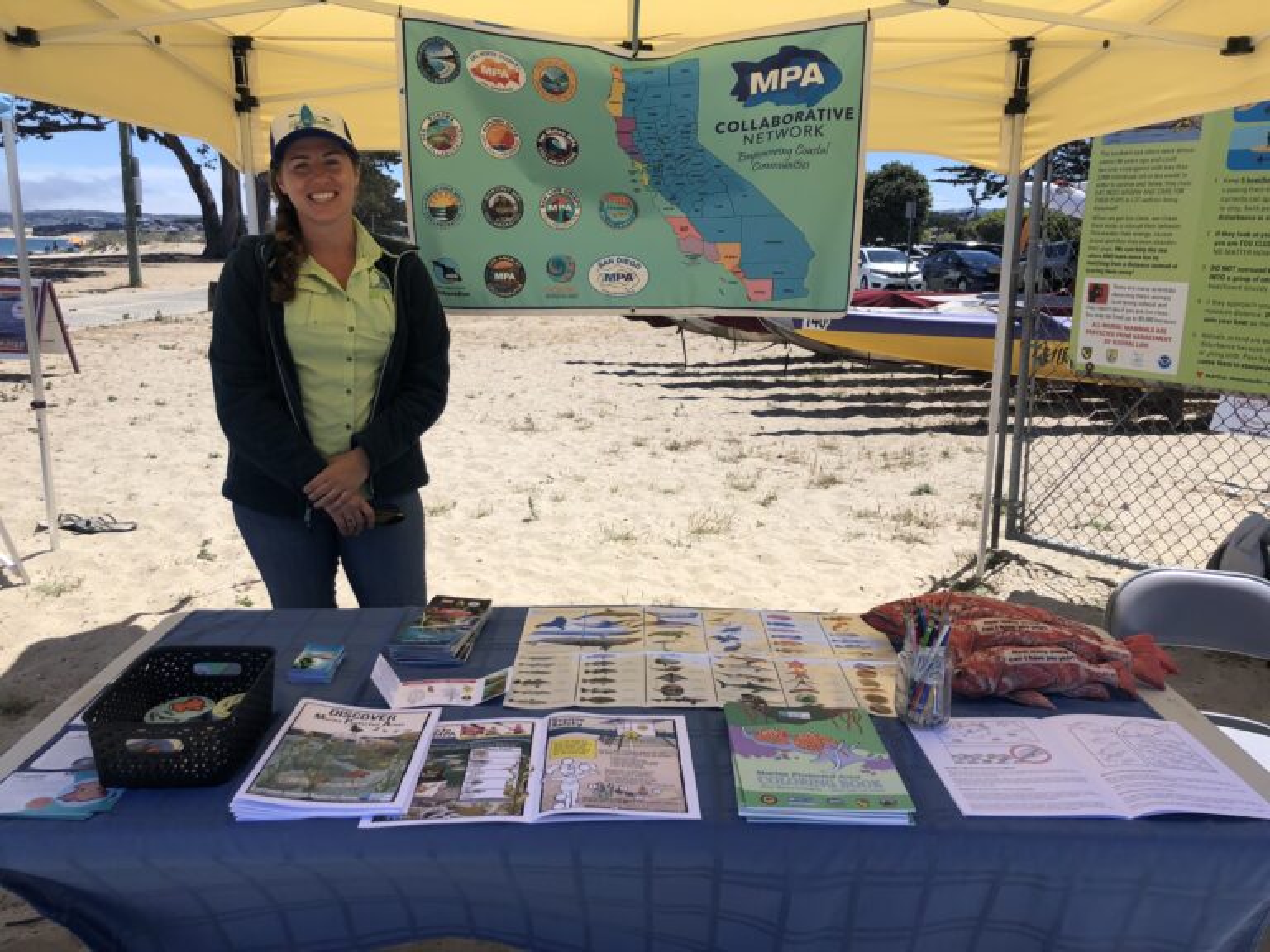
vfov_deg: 49.7
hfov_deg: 63.4
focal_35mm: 28
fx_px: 1027
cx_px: 635
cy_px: 476
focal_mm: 3.99
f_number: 1.8
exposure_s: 1/2114
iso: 20
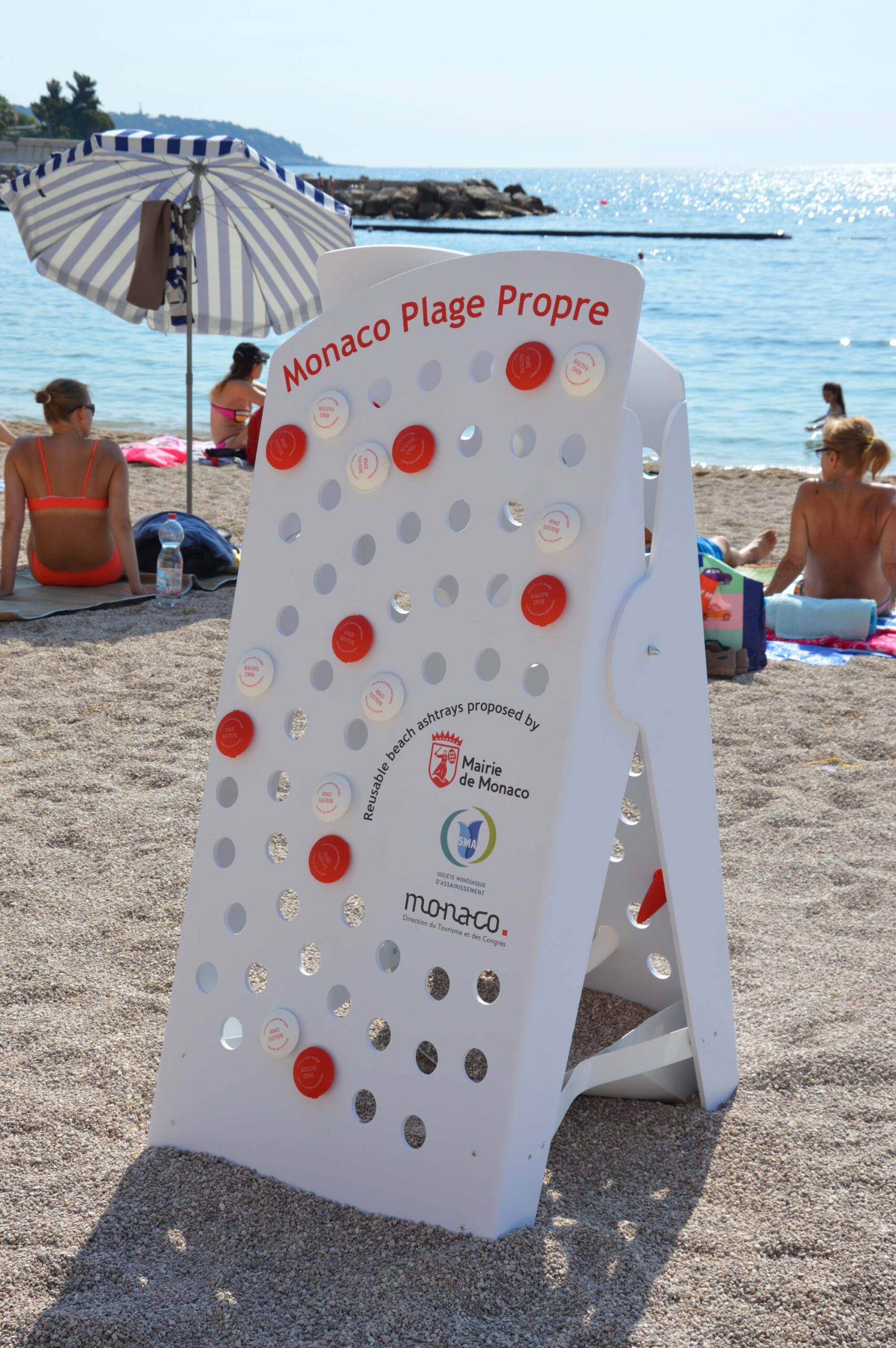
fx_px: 1964
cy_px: 674
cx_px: 448
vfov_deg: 37.9
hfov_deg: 25.7
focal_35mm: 52
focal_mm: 35
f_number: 9
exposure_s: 1/320
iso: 100
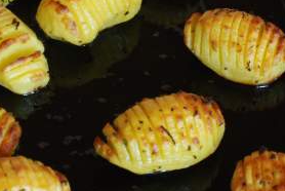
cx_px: 110
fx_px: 1094
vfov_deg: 10.0
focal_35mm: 138
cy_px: 74
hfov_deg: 14.8
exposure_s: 1/25
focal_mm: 32
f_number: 4.2
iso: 400
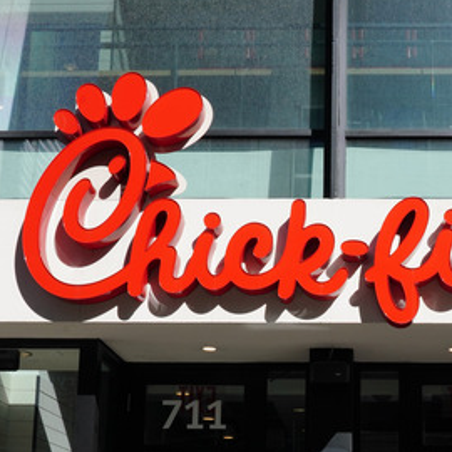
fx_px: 872
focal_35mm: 59
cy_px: 414
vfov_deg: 27.9
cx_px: 328
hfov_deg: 28.7
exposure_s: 1/320
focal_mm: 24
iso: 500
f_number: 16
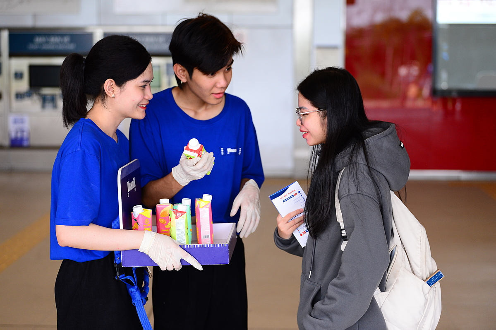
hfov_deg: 28.9
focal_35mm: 70
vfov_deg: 19.4
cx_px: 248
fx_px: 964
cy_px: 165
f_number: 2.8
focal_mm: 70
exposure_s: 1/1000
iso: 1000
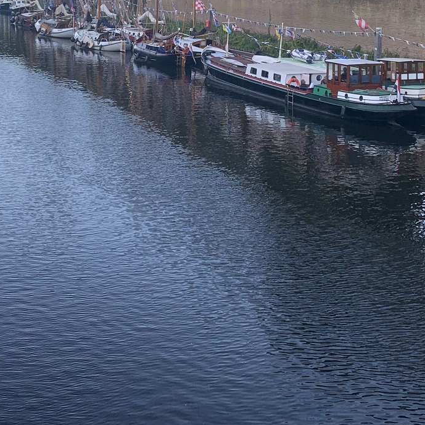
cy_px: 19
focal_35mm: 60
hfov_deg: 28.5
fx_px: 833
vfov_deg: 27.3
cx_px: 165
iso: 25
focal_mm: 4.25
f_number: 1.8
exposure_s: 1/338
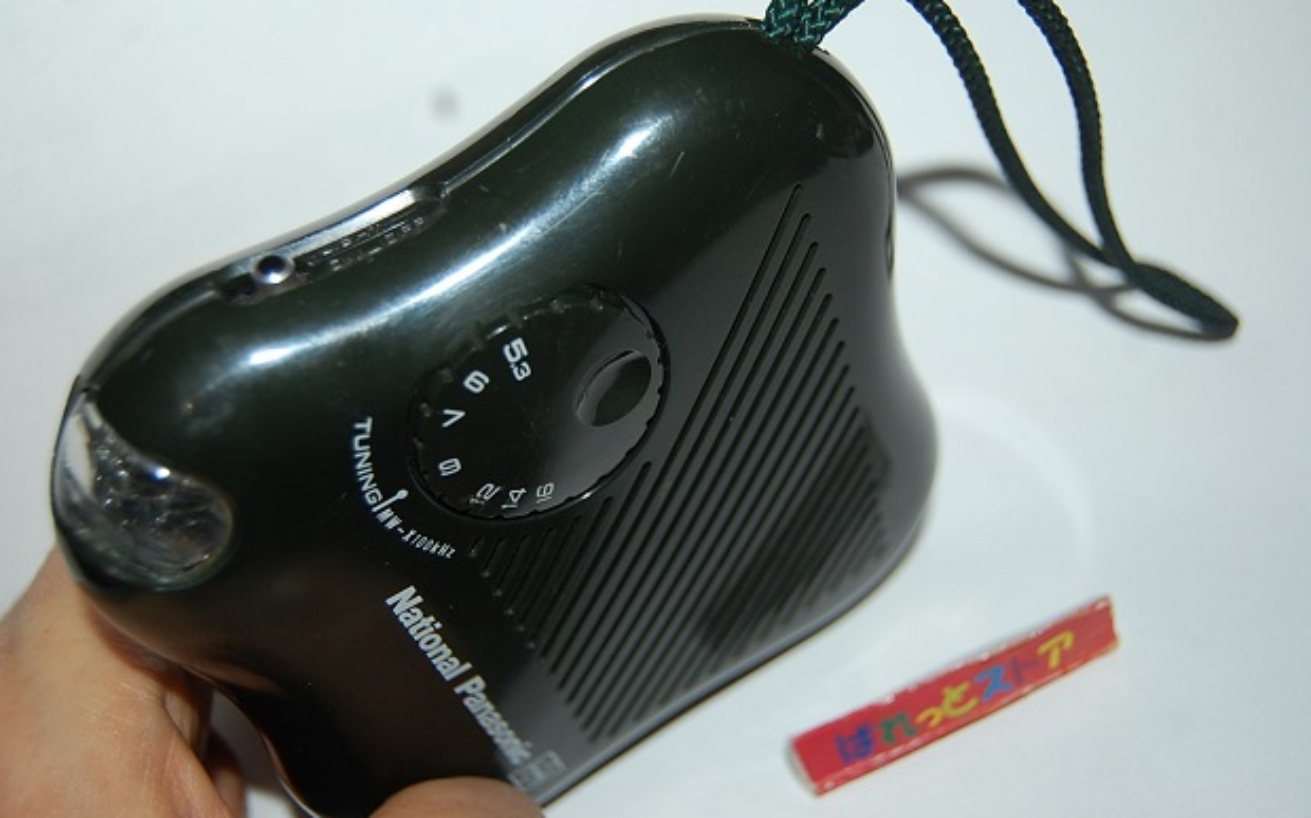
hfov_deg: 48.2
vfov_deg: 31.2
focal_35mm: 41
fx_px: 1464
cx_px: 651
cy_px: 379
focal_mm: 26
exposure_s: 1/60
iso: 200
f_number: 4.2
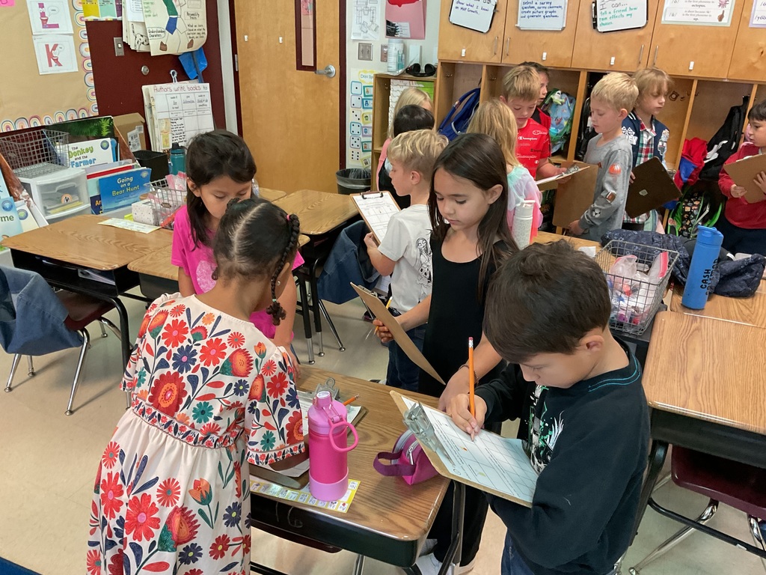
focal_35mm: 29
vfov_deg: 48.2
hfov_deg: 61.7
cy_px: 288
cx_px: 383
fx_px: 642
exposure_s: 1/60
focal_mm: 3
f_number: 1.8
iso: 200
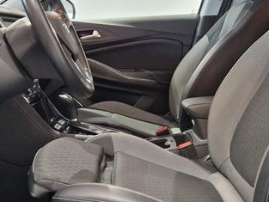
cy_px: 141
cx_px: 107
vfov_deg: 30.6
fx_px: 365
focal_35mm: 47
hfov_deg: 40.2
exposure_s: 1/100
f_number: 1.8
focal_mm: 5.4
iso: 800
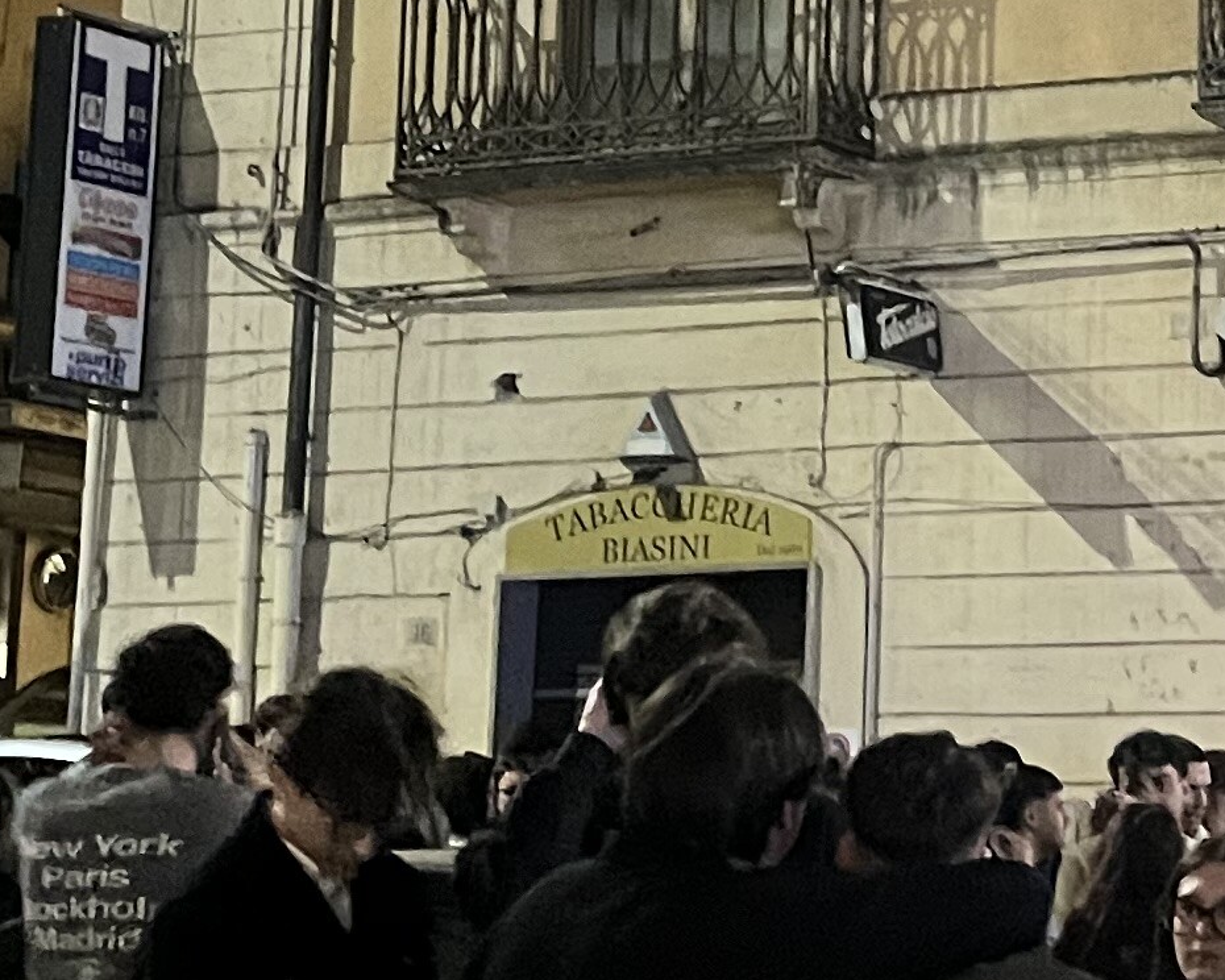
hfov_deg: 17.1
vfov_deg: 13.8
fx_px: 3988
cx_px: 1191
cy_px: 28
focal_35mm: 110
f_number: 1.6
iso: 1000
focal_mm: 5.1
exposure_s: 1/29
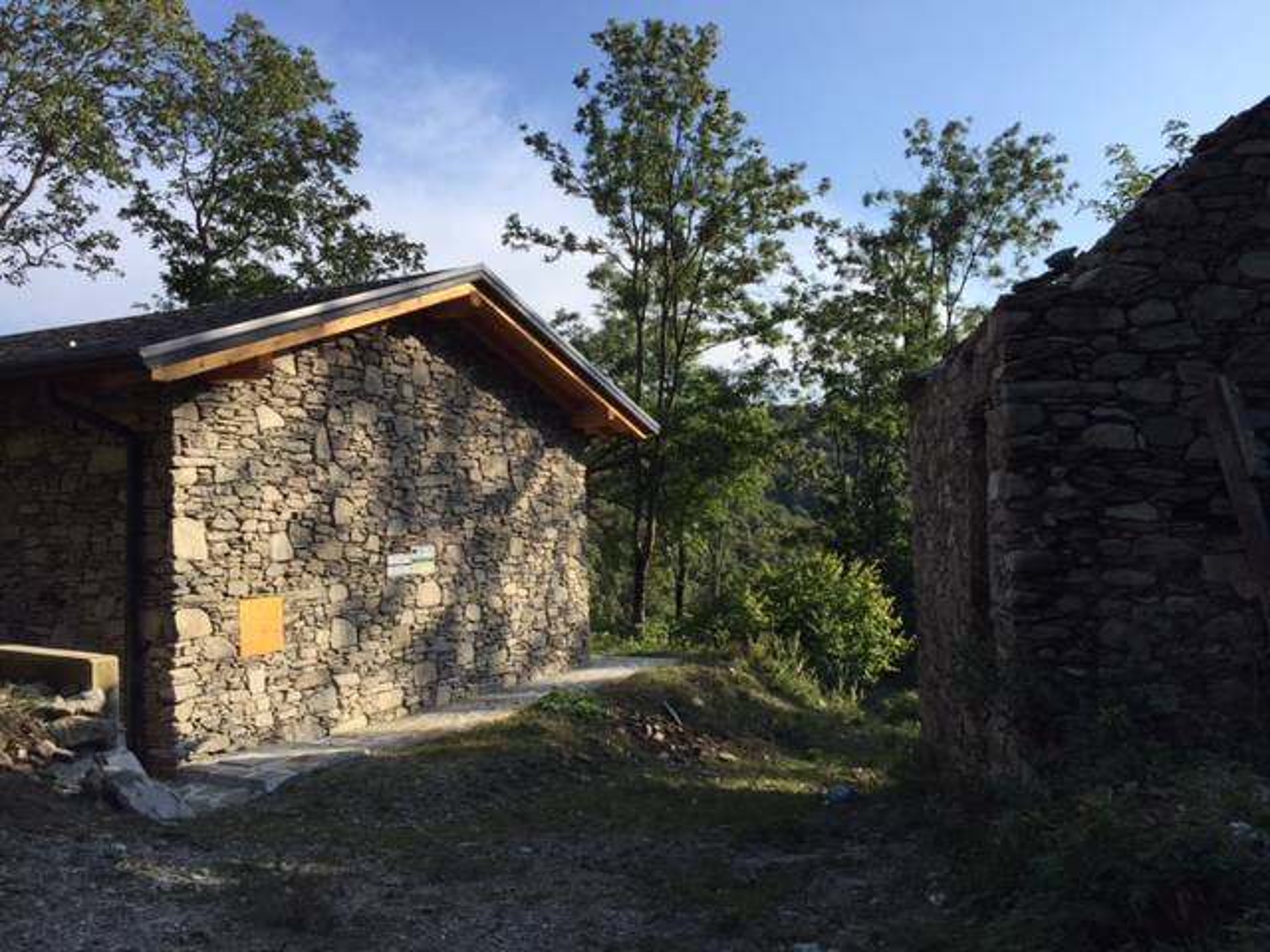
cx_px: 635
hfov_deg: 61.7
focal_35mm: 29
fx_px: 1064
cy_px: 476
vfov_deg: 48.2
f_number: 2.2
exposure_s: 1/1319
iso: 32
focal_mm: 4.15
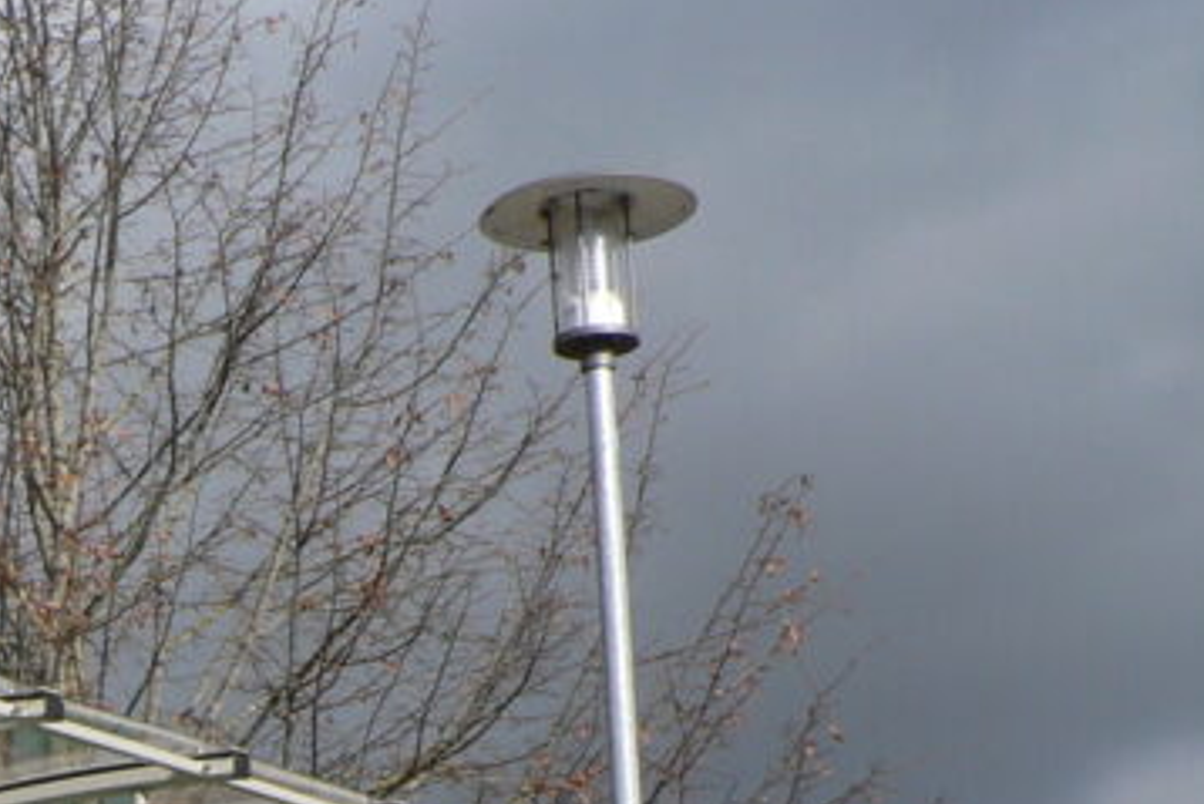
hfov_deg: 17.6
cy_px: 1282
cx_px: -474
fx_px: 3580
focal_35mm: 107
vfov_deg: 12.1
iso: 80
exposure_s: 1/400
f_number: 5.6
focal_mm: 6
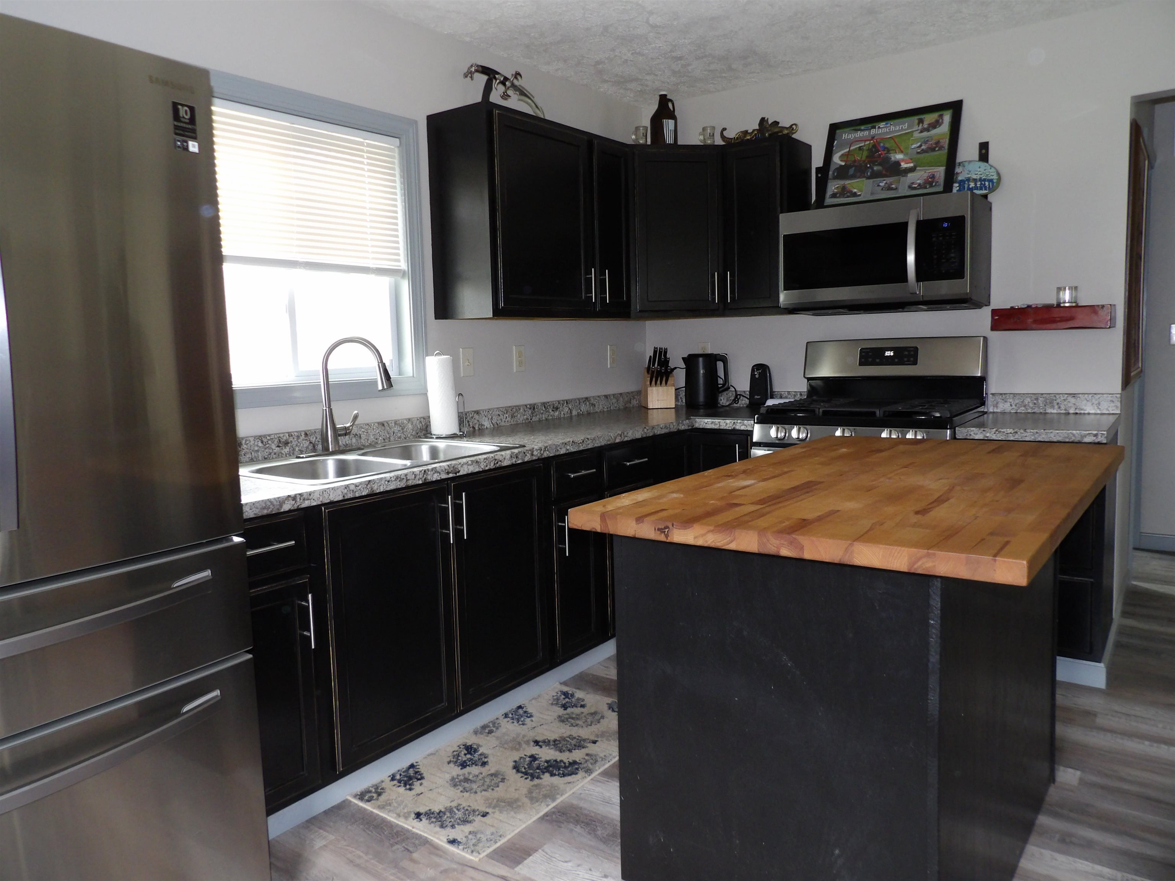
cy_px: 440
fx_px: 815
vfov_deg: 56.8
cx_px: 588
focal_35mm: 24
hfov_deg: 71.6
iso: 200
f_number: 3.2
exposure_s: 1/29
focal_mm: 4.3
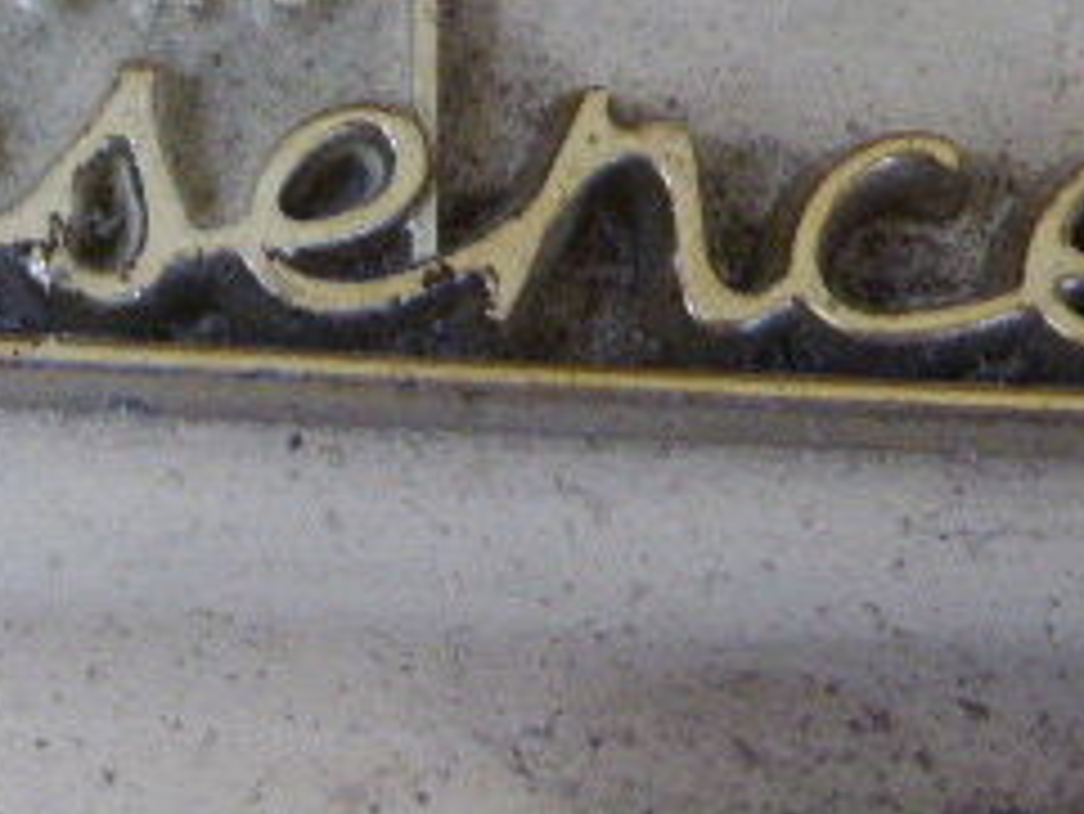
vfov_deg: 7.0
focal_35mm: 210
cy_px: -76
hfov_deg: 9.4
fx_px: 6579
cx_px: 184
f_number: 5
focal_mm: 13.3
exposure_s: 1/13
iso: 400
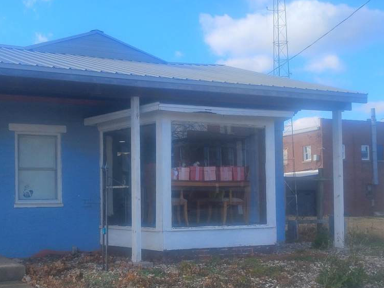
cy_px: 185
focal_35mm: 48
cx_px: 120
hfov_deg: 39.1
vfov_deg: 30.1
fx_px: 533
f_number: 1.8
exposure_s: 1/448
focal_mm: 4.26
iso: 100
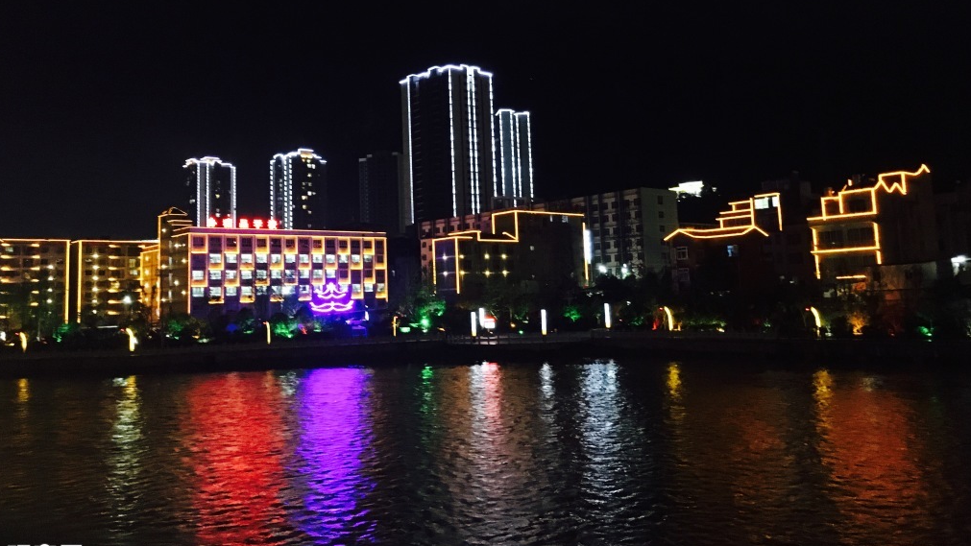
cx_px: 482
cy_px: 203
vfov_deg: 36.5
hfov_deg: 61.0
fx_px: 824
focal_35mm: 32
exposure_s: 1/17
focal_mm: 4.15
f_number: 2.2
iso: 800
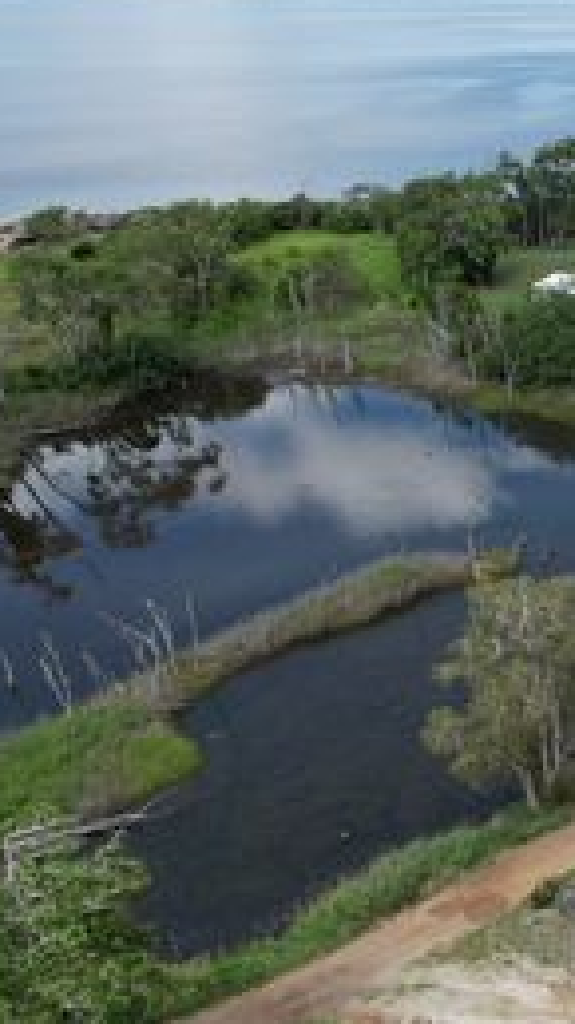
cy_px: 597
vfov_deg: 48.2
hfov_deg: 22.6
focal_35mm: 42
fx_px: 1139
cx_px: 888
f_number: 2.8
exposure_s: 1/1250
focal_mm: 8.38
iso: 120
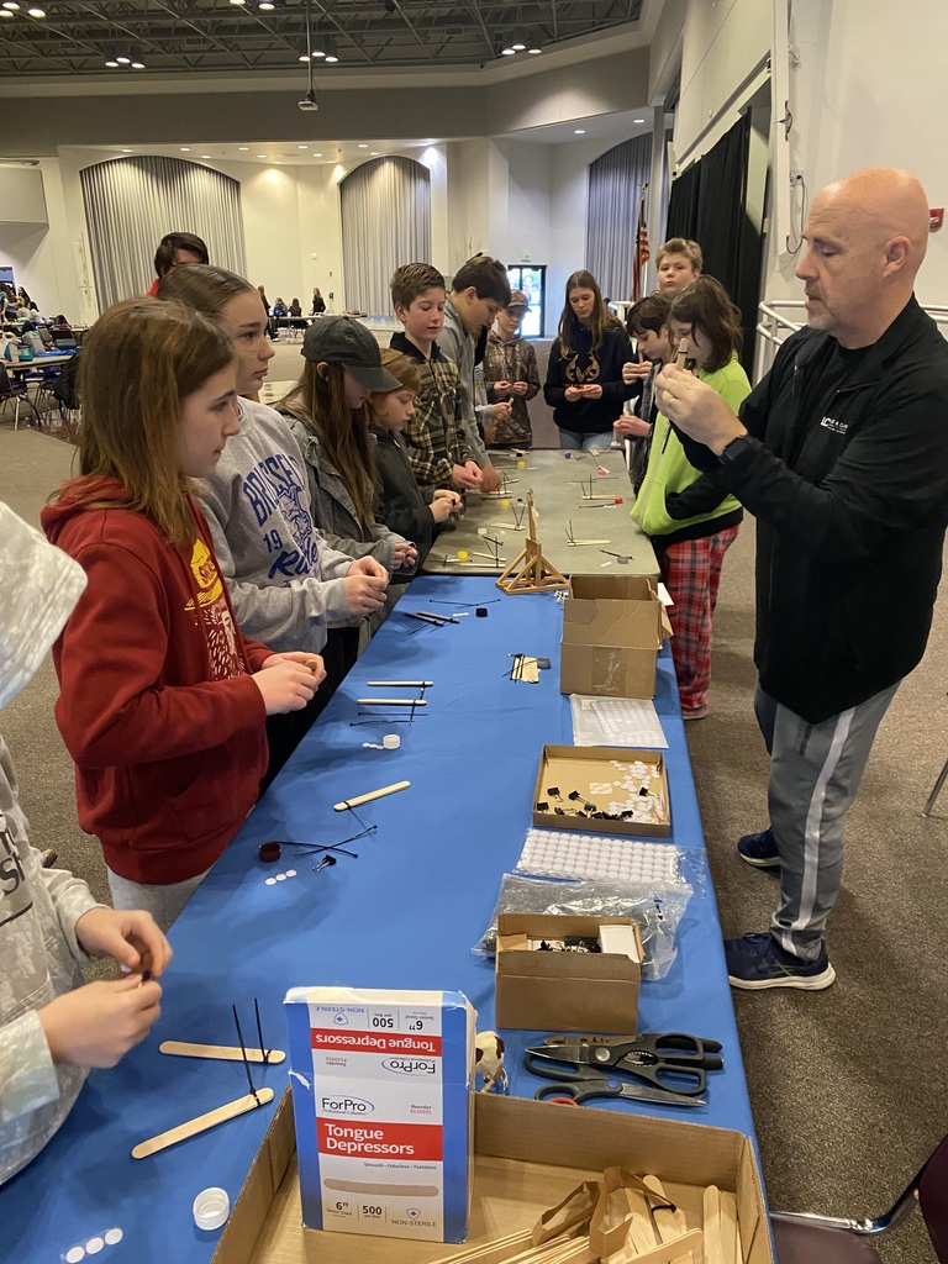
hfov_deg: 53.1
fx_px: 949
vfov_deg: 67.3
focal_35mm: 26
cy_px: 632
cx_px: 474
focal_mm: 4.25
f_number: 1.8
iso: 500
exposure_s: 1/60
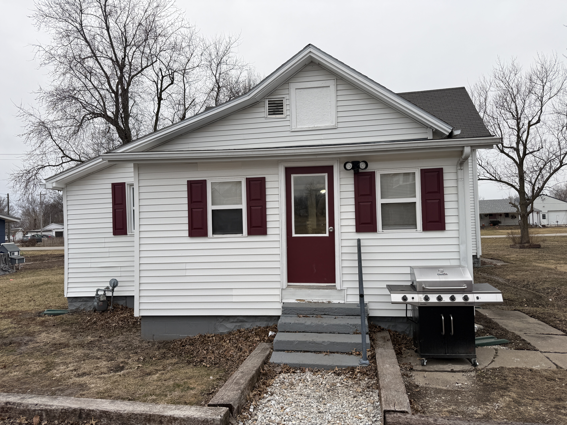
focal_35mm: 24
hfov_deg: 71.6
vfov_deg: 56.8
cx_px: 284
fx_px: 393
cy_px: 212
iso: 64
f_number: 1.78
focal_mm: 6.76
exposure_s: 1/282
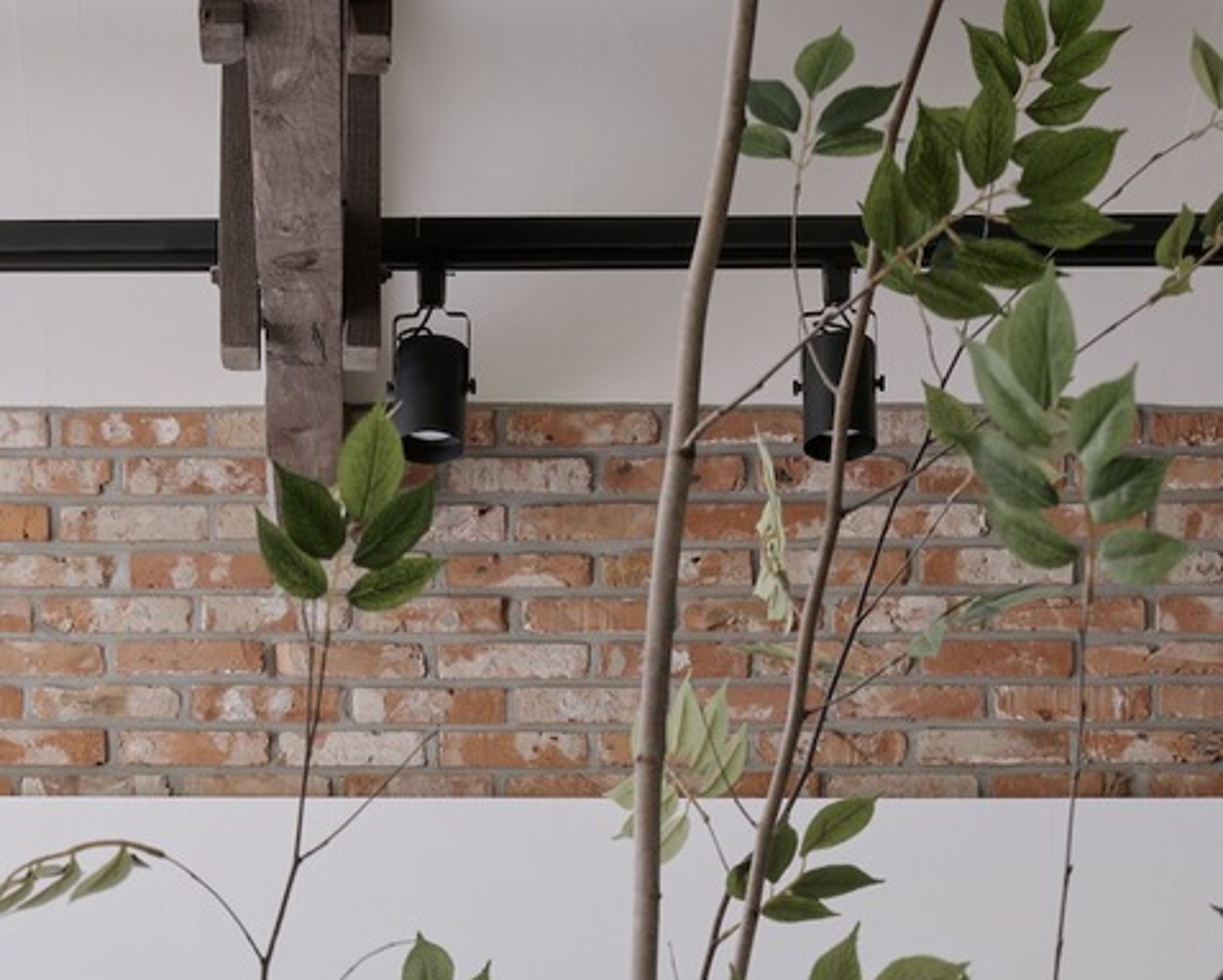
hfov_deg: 19.5
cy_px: 1647
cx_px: 404
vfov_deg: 14.2
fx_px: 3549
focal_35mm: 98
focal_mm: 30
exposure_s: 5
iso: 200
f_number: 11
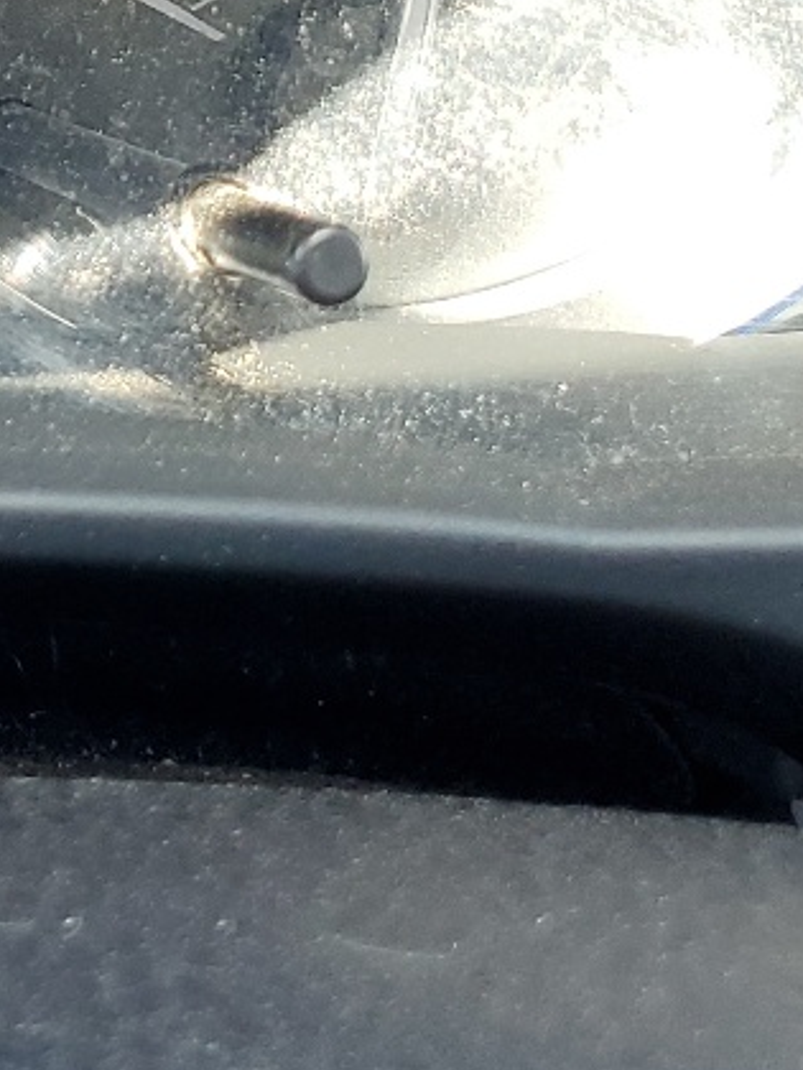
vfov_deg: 18.9
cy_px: -150
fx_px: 3062
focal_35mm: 99
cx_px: -739
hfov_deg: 13.2
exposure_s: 1/100
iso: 77
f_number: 1.5
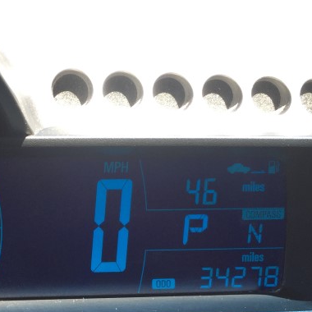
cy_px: 267
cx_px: 57
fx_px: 704
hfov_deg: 24.5
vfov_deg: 24.4
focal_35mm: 69
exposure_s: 1/120
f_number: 2.2
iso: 32
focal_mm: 4.15
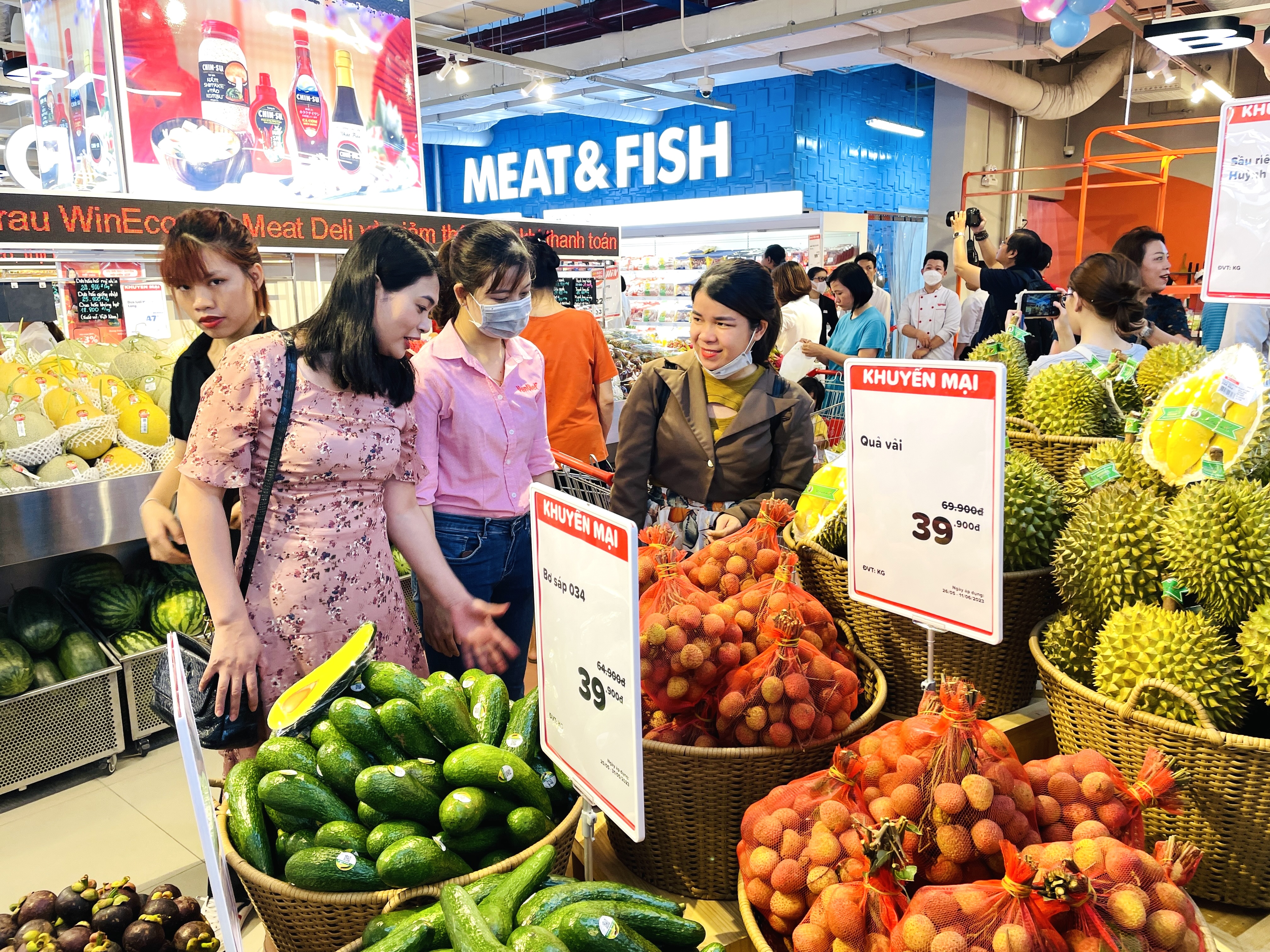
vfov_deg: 53.1
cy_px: 476
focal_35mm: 26
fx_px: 954
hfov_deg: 67.3
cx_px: 635
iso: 64
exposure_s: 1/100
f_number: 1.6
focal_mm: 4.2
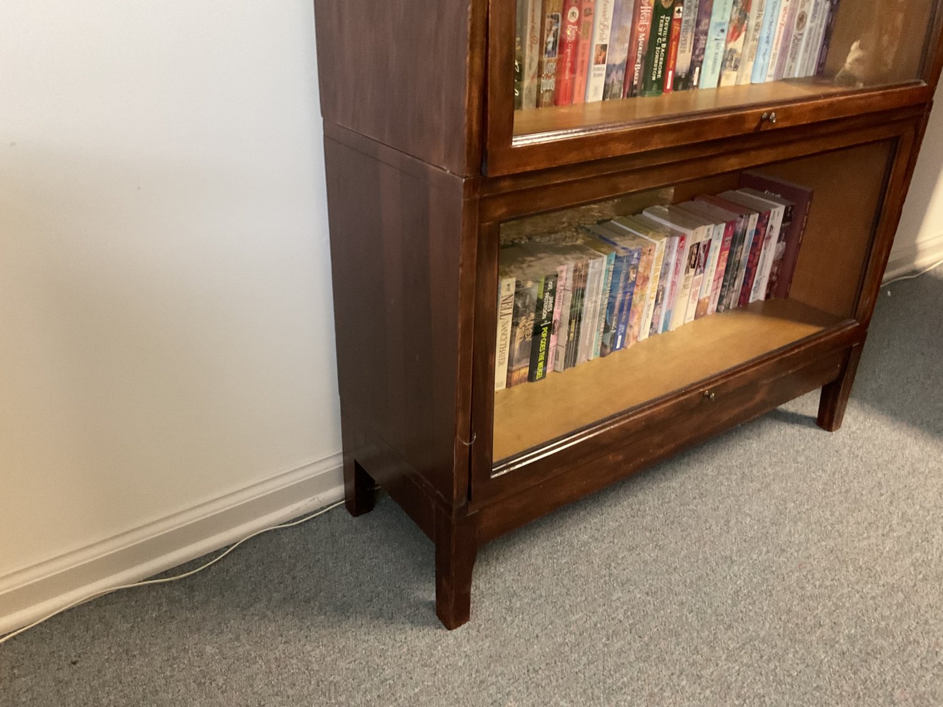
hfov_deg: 61.7
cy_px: 354
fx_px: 790
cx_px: 472
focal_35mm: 29
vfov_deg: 48.2
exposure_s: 1/40
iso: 320
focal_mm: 3
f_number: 1.8
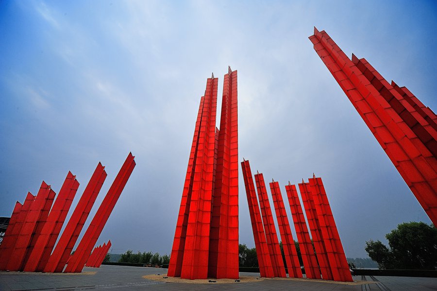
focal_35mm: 12
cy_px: 146
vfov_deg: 89.9
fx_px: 146
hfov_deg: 112.7
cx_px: 218
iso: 200
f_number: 11
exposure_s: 1/400
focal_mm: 12
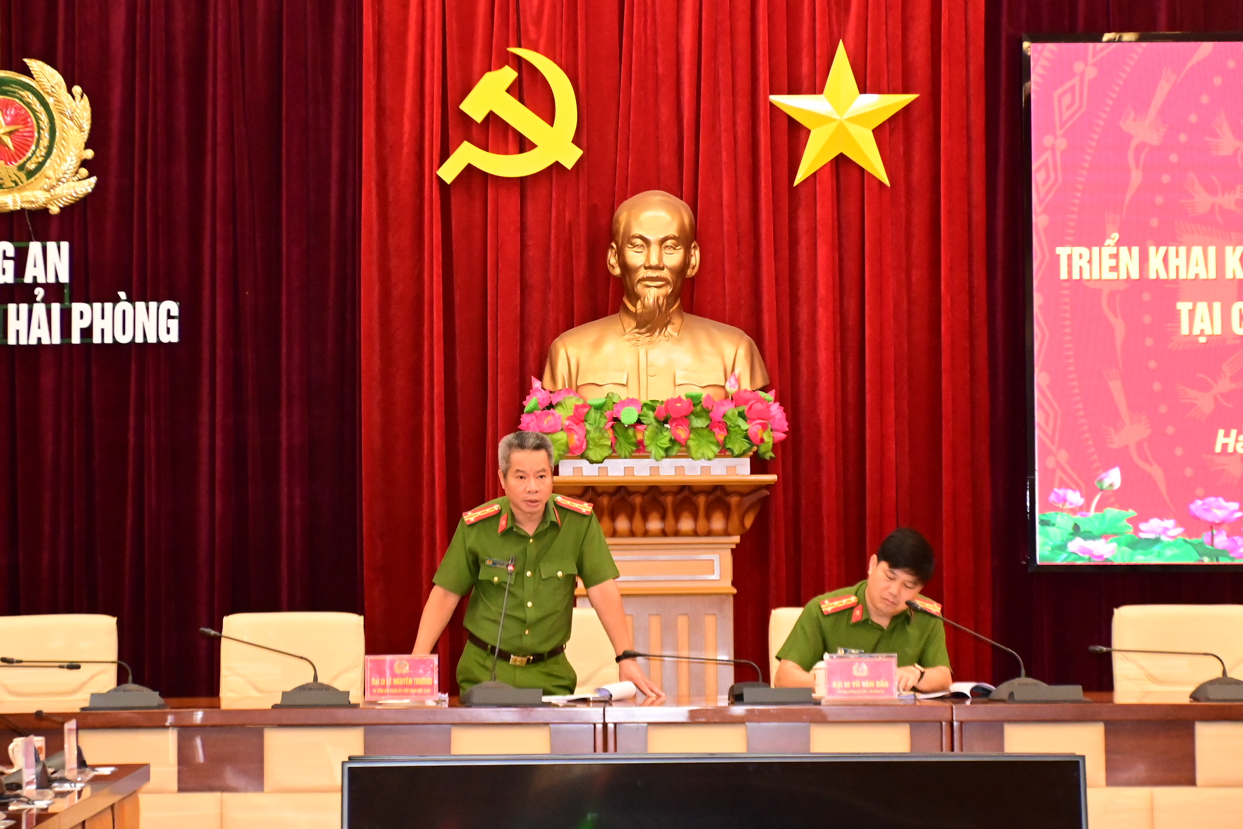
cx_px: 622
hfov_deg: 18.3
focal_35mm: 112
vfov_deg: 12.2
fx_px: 3867
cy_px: 414
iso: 6400
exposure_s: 1/200
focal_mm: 75
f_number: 5
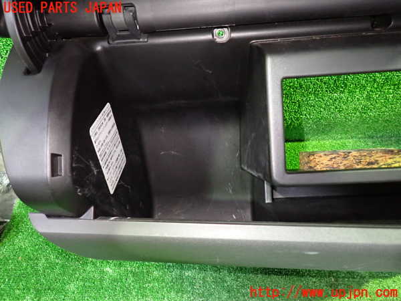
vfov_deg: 54.9
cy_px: 150
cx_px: 200
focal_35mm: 25
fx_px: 290
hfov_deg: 69.4
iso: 800
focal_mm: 4.5
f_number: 2
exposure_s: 1/20
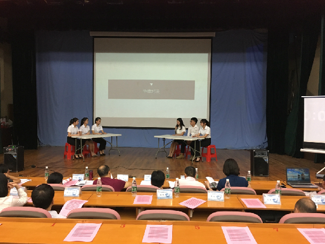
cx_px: 162
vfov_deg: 48.2
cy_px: 122
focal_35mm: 29
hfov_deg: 61.7
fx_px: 272
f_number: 2.2
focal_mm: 4.15
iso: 200
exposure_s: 1/33
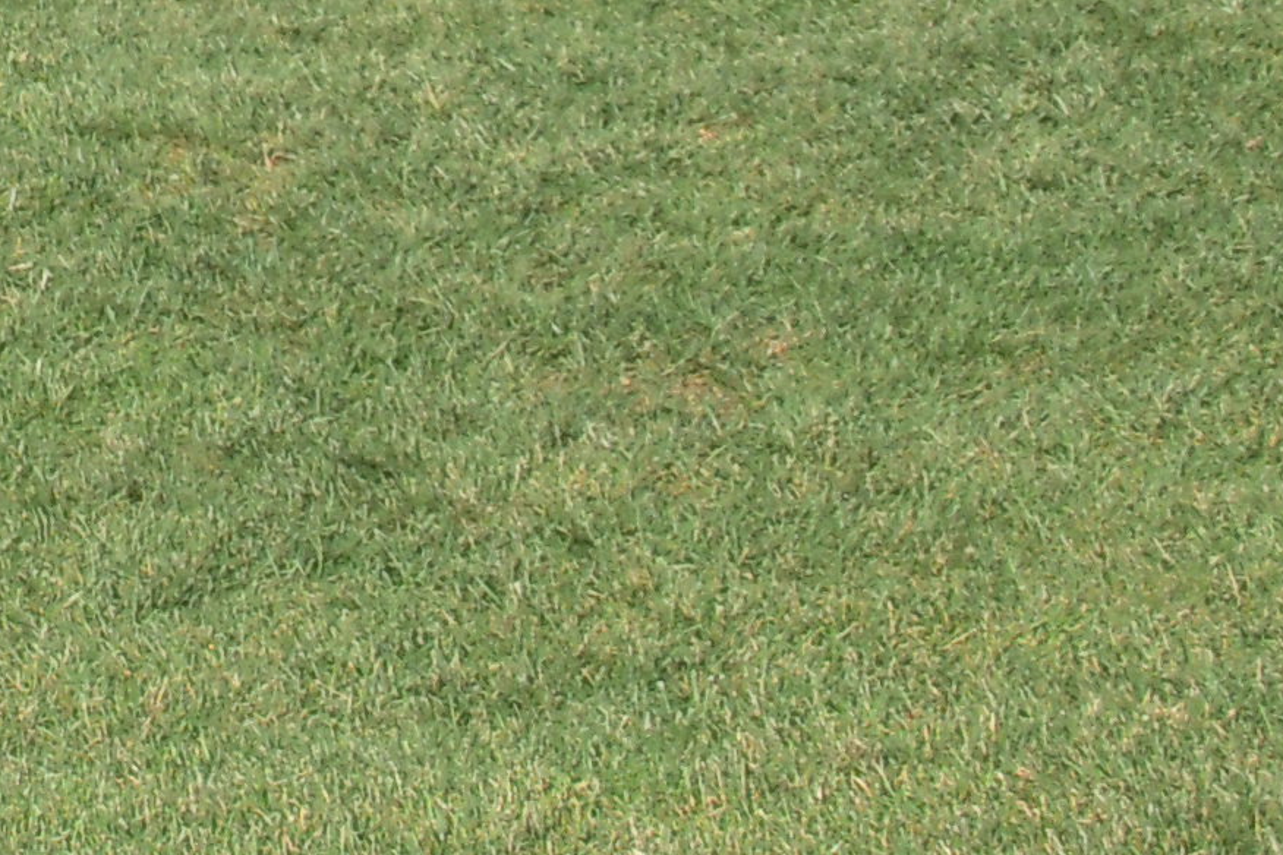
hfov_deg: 12.8
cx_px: -353
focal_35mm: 156
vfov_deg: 8.5
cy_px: -691
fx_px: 5559
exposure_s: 1/1000
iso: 100
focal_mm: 6.3
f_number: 3.3
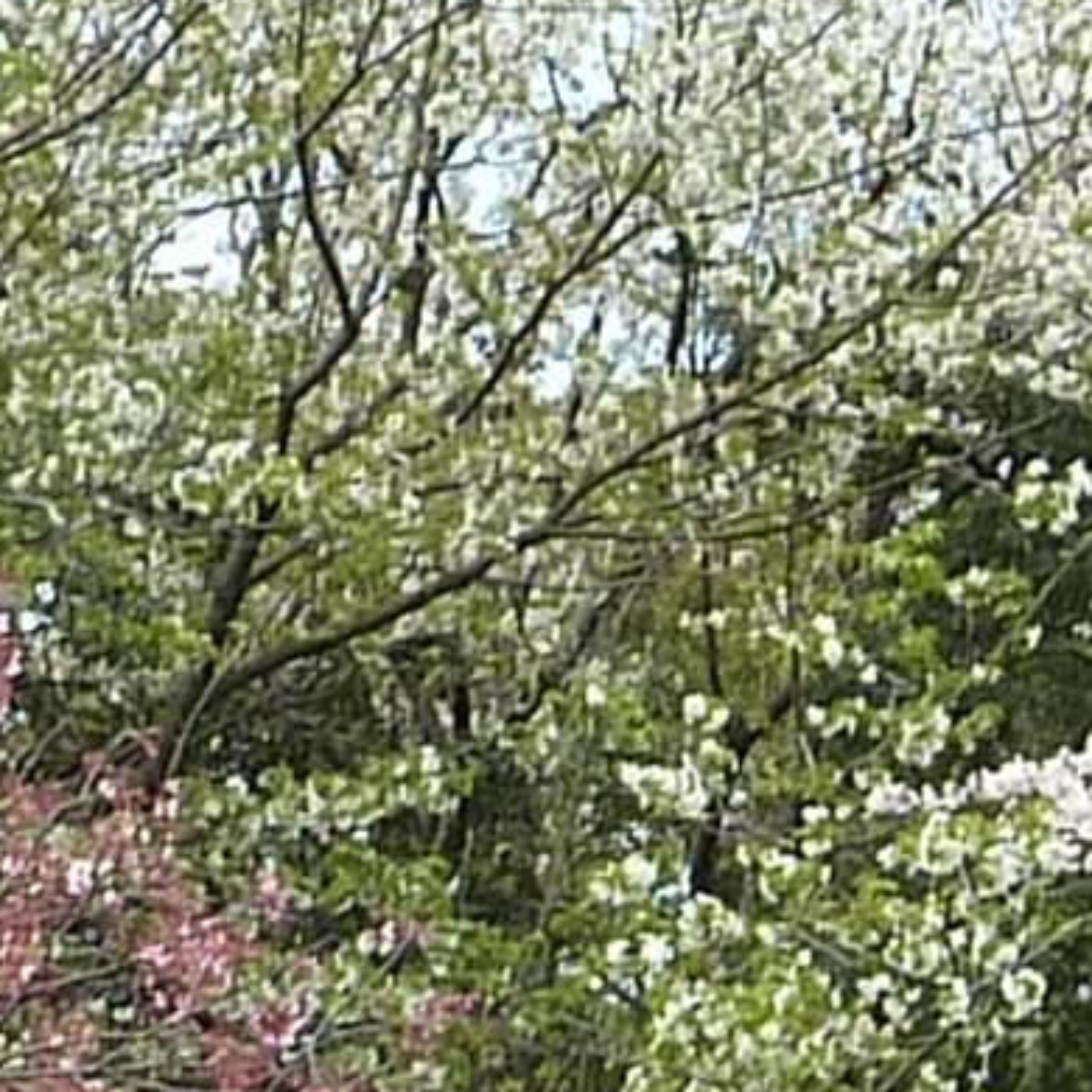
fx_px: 7459
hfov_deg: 8.3
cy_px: 944
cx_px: 1145
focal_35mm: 209
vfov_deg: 8.3
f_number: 4
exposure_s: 1/200
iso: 125
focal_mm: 4.1
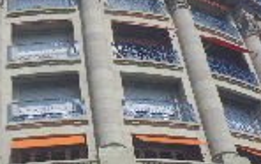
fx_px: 549
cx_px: 51
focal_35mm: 77
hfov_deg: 26.3
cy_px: 67
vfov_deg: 17.0
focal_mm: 5
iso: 50
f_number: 4.2
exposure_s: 1/500
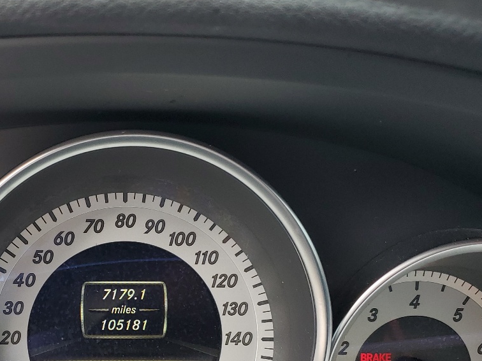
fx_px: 766
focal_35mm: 55
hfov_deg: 34.1
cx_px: 112
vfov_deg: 25.8
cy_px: 317
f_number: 1.5
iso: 50
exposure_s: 1/185
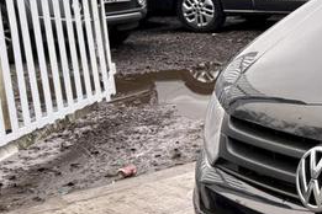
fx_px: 832
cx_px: 551
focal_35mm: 93
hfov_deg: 18.1
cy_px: 129
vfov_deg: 14.7
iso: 40
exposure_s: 1/200
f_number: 1.6
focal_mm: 5.96
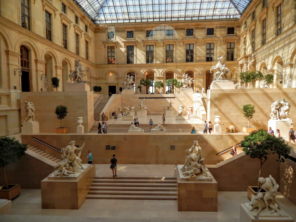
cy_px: 111
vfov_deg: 58.9
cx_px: 148
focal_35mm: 23
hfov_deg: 73.9
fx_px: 197
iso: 125
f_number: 3
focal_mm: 4
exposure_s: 1/200
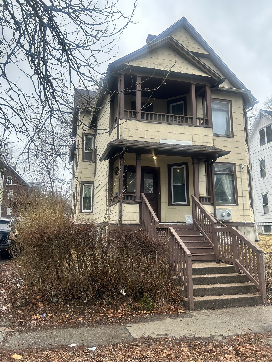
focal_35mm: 26
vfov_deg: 67.3
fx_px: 272
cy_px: 181
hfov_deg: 53.1
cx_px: 136
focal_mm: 5.7
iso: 50
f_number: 1.5
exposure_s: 1/894
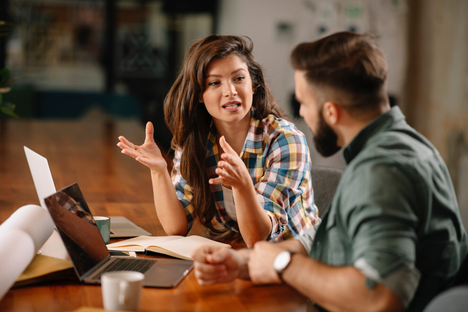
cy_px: 156
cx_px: 234
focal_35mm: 105
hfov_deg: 19.5
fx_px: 1365
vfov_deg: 13.0
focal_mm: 105
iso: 400
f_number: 2
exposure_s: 1/400
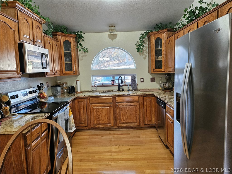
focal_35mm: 24
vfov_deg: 56.8
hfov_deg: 71.6
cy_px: 87
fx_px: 161
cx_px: 116
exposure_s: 1/120
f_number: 1.8
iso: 500
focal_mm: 5
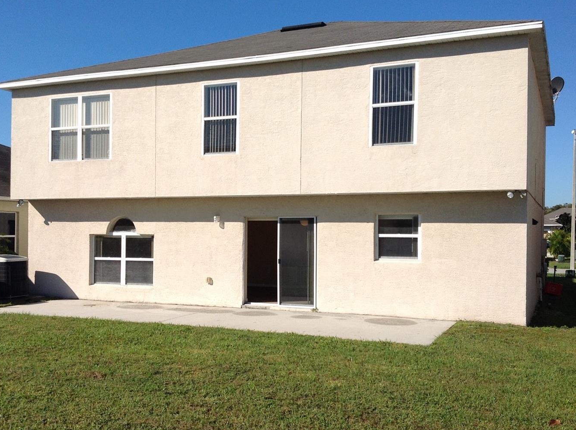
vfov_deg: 34.2
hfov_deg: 44.8
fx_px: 698
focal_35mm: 42
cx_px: 273
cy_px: 233
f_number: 2.4
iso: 50
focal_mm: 4.28
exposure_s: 1/2519
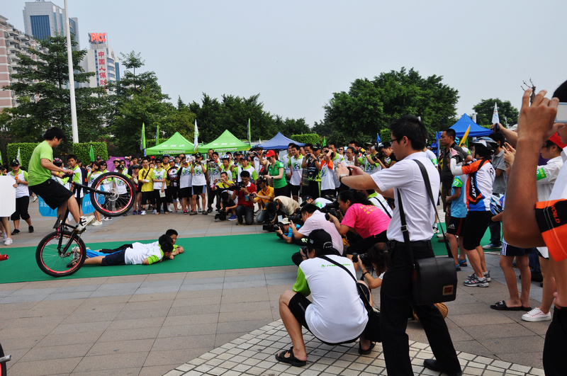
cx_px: 284
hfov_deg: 57.3
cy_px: 188
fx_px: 519
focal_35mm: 33
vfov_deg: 39.9
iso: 200
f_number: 9
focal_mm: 22
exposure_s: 1/200
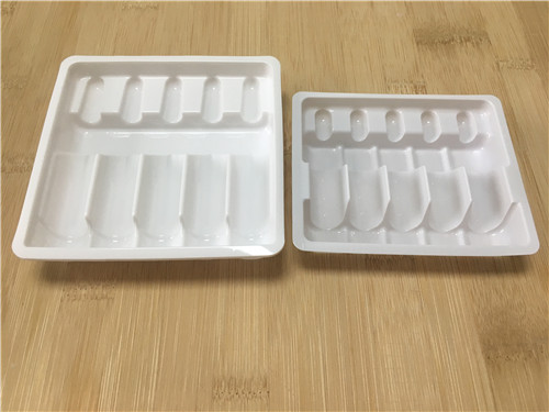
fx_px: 460
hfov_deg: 61.7
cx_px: 274
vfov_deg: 48.2
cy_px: 206
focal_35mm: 29
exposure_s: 1/40
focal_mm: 4.15
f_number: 2.2
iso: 25
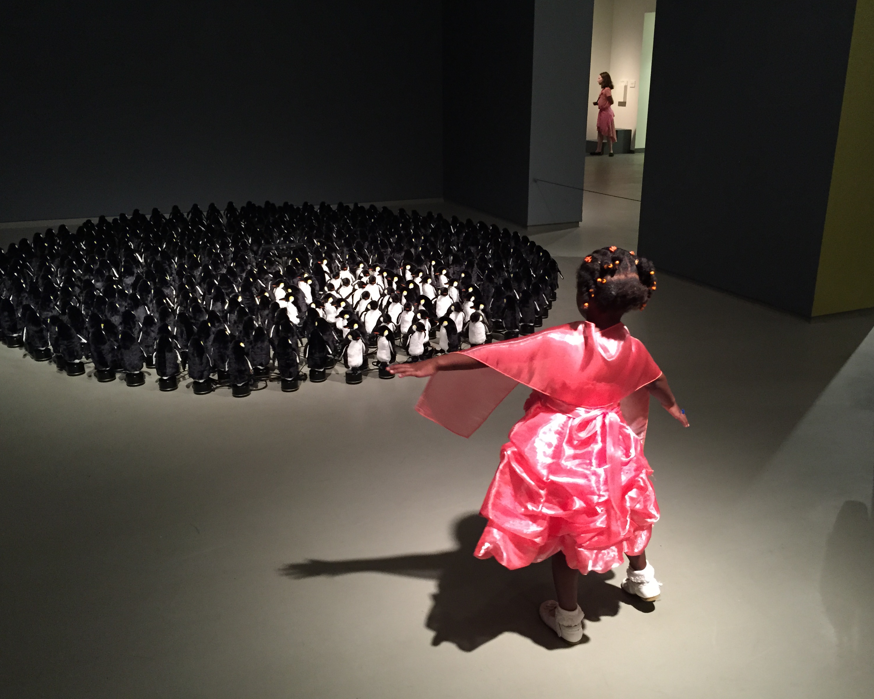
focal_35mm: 31
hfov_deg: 57.2
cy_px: 355
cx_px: 458
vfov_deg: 47.1
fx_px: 802
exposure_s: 1/24
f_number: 2.2
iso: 250
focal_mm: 4.15
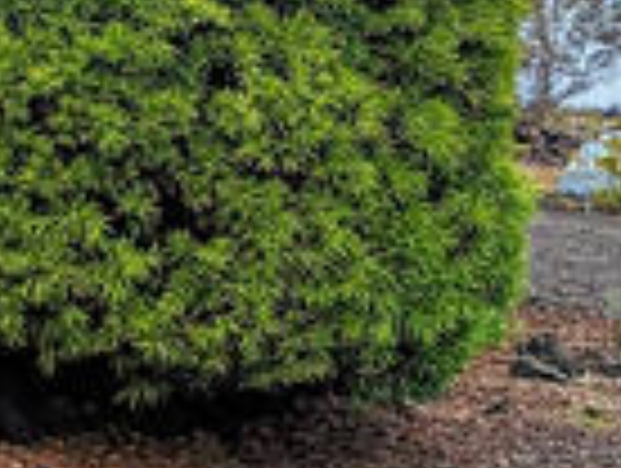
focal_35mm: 83
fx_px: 1492
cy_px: 16
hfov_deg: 16.2
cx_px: -722
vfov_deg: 17.5
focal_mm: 1.95
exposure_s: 1/1795
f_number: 2.2
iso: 50
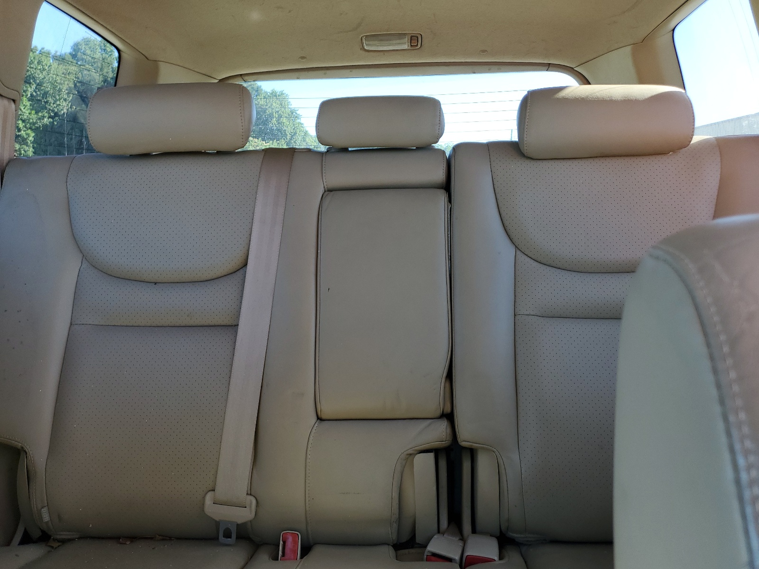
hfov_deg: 67.3
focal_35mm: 26
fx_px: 570
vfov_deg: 53.1
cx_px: 380
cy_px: 284
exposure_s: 1/120
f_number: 1.5
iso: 52
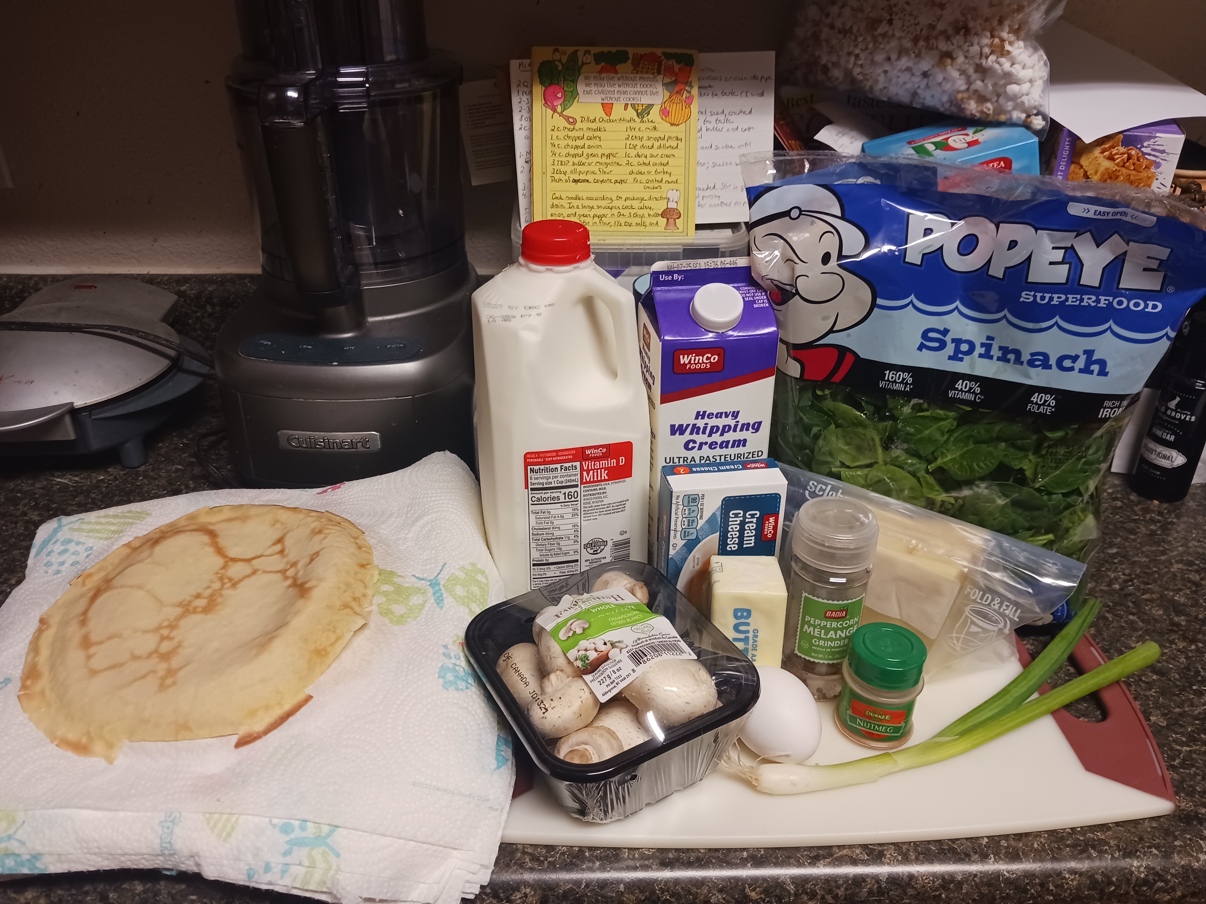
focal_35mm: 27
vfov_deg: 51.4
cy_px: 452
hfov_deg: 65.3
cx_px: 603
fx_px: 941
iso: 250
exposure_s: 1/30
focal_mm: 4
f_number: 1.8
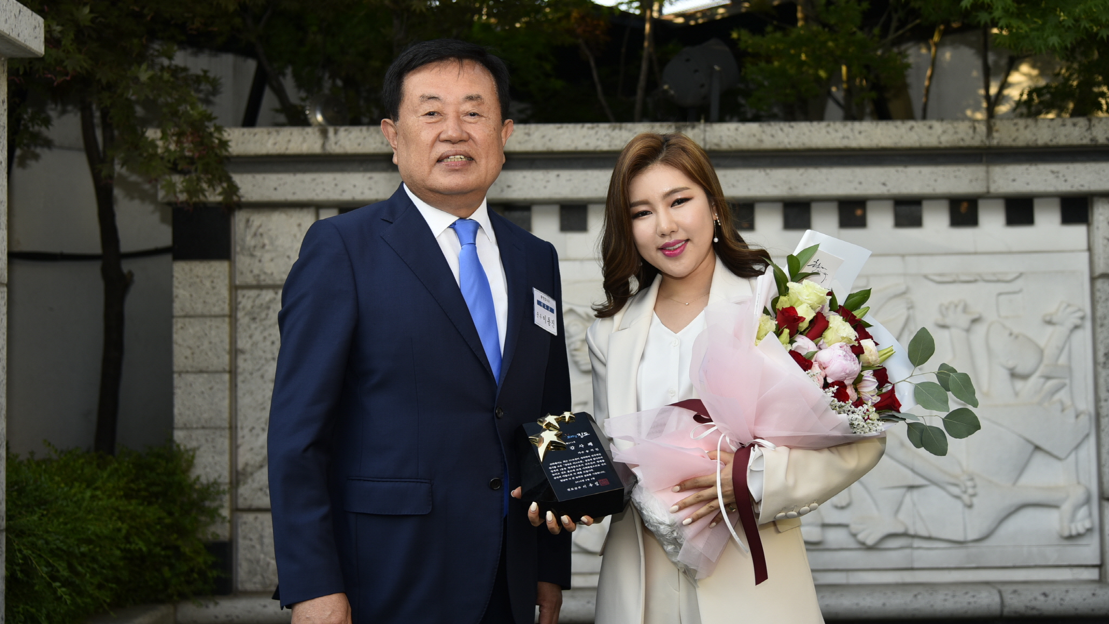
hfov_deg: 43.7
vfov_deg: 25.4
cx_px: 549
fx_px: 1382
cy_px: 295
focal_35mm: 47
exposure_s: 1/125
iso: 100
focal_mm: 44
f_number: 4
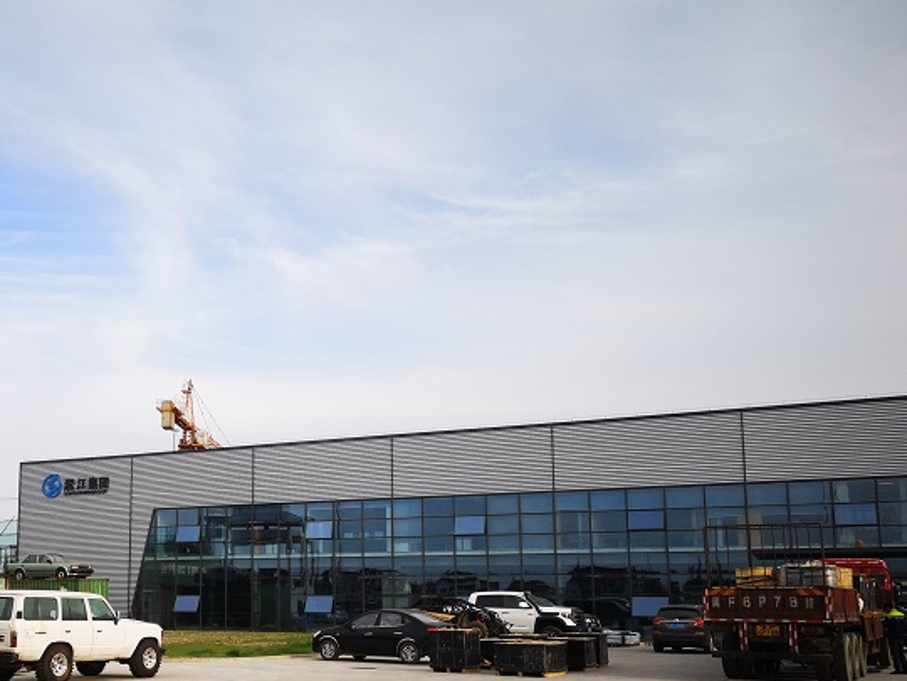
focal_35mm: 40
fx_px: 1048
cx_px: 247
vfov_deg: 35.5
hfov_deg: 45.5
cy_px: 471
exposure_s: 1/1299
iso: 50
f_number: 1.8
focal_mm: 3.95
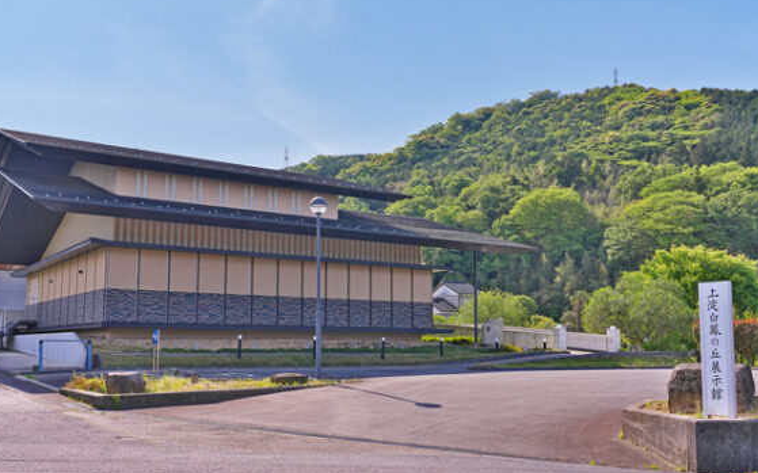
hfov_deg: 55.3
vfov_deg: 36.2
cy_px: 229
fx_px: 723
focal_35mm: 35
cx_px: 366
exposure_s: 1/160
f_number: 10
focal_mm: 32
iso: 100
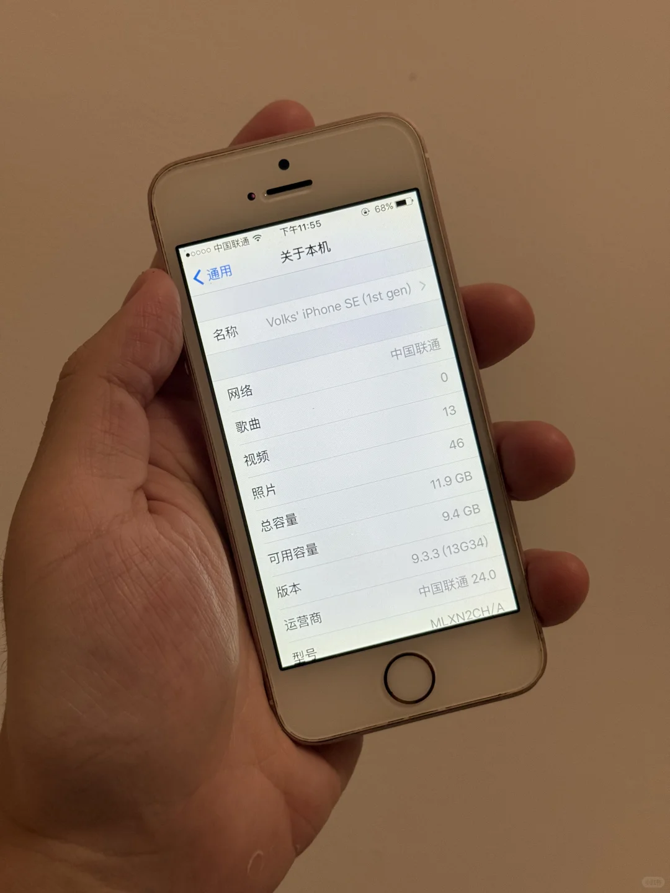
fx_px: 1239
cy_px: 446
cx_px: 335
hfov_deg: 30.3
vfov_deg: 39.7
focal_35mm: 48
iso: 50
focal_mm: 6.76
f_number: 1.78
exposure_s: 1/174
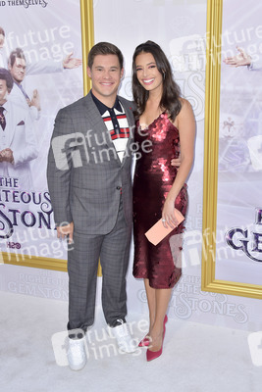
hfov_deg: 36.9
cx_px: 131
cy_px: 196
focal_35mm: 36
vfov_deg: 53.1
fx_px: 393
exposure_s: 1/250
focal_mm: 36
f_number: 7.1
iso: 320
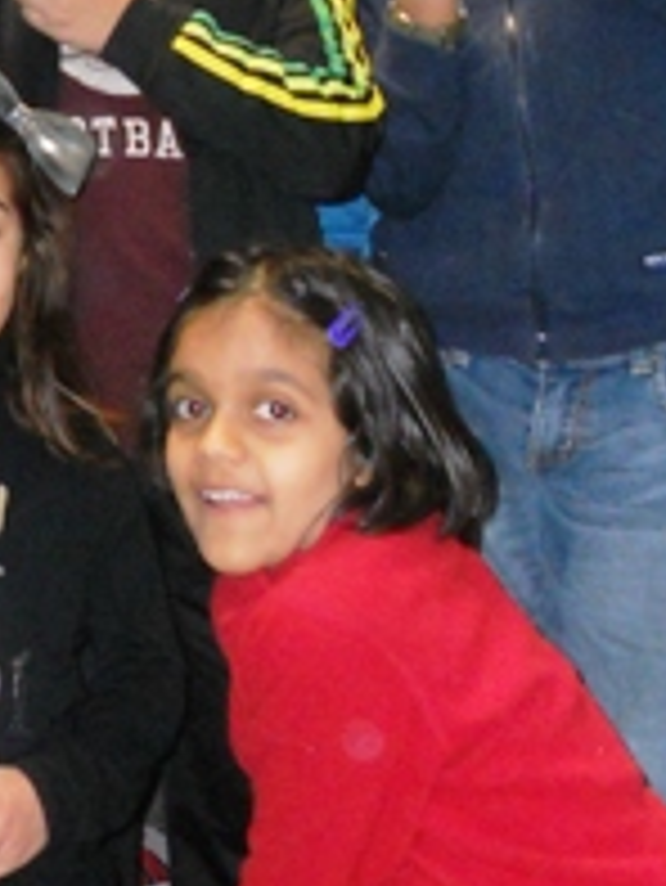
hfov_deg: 13.8
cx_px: -166
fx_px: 2665
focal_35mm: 104
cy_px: 148
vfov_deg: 18.7
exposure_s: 1/25
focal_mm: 5.8
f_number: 3.5
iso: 400
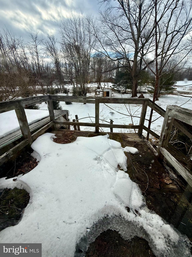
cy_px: 128
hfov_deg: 85.7
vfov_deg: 102.1
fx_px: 104
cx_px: 96
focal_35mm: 14
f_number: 2.2
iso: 50
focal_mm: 2.22
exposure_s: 1/3891
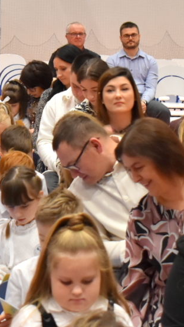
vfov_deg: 15.8
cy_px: 158
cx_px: 11
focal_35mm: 136
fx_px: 1180
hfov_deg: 8.9
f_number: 5
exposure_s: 1/60
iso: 1400
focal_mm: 40
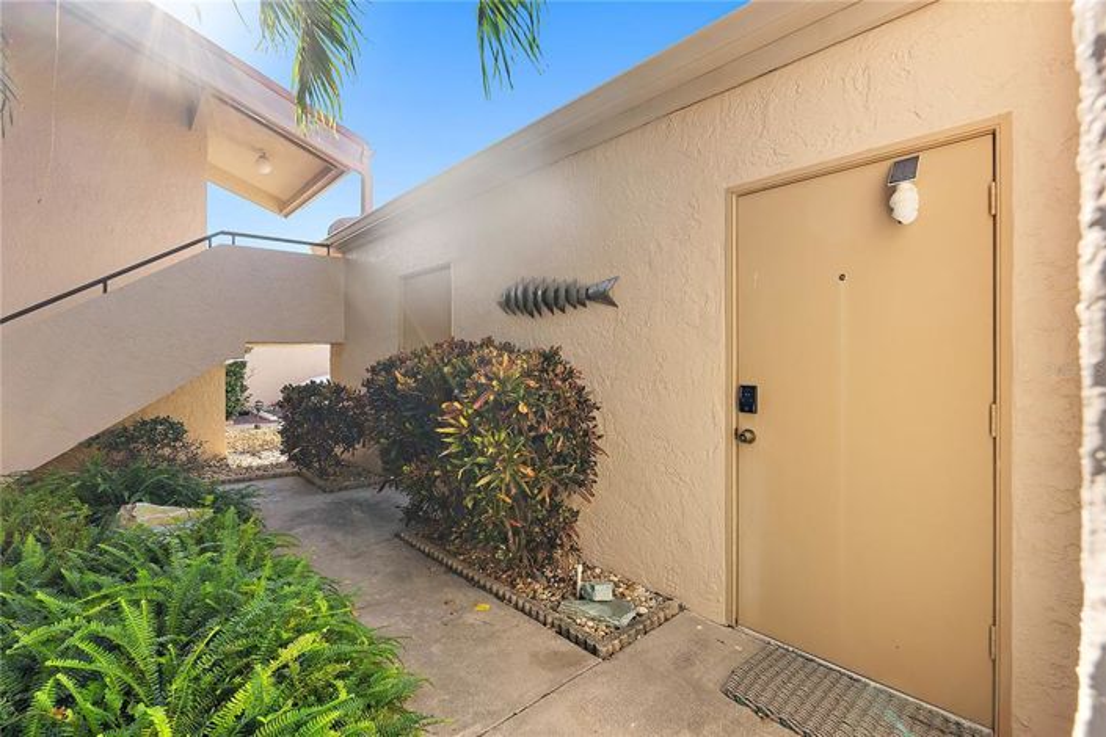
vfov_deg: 72.1
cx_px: 553
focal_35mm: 16
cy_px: 368
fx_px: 507
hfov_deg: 95.0
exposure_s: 1/320
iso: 1600
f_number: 9
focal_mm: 16.5
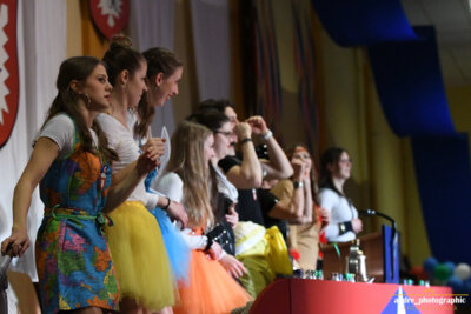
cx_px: 236
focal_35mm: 112
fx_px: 1472
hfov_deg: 18.2
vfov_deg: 12.2
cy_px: 157
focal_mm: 75
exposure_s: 1/500
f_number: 3.2
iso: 12800
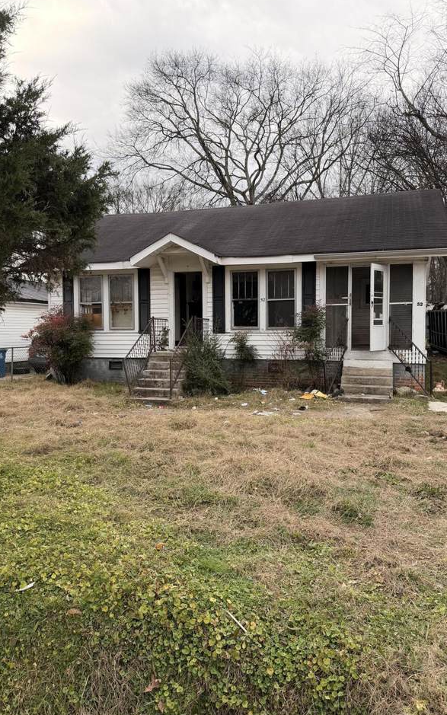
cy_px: 354
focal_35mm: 26
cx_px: 235
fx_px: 507
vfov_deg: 70.4
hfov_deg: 47.6
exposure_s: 1/992
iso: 100
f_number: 1.78
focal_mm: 6.76
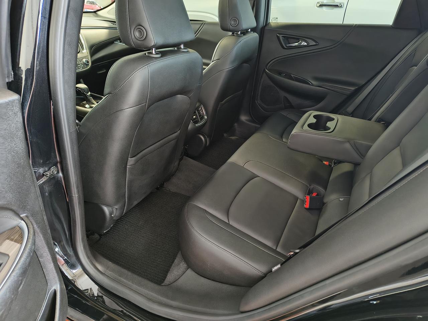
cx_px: 214
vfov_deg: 56.8
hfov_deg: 71.6
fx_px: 297
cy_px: 160
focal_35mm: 24
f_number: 1.8
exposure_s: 1/60
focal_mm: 5.56
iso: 1288
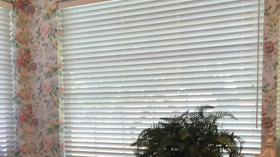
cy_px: 153
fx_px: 453
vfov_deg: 19.2
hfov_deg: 34.2
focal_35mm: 61
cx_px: 109
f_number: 2.2
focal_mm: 4.15
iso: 32
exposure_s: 1/60
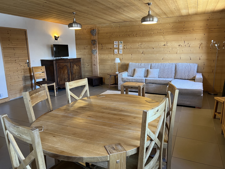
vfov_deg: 53.1
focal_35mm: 26
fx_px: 169
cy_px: 84
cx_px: 112
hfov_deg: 67.3
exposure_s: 1/50
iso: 125
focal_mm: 5.7
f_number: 1.5
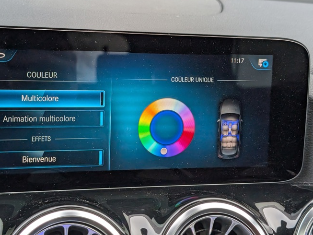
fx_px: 543
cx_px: 135
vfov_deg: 24.4
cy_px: 99
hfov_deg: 32.1
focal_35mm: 60
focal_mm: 6.9
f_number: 1.68
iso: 144
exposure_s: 1/429
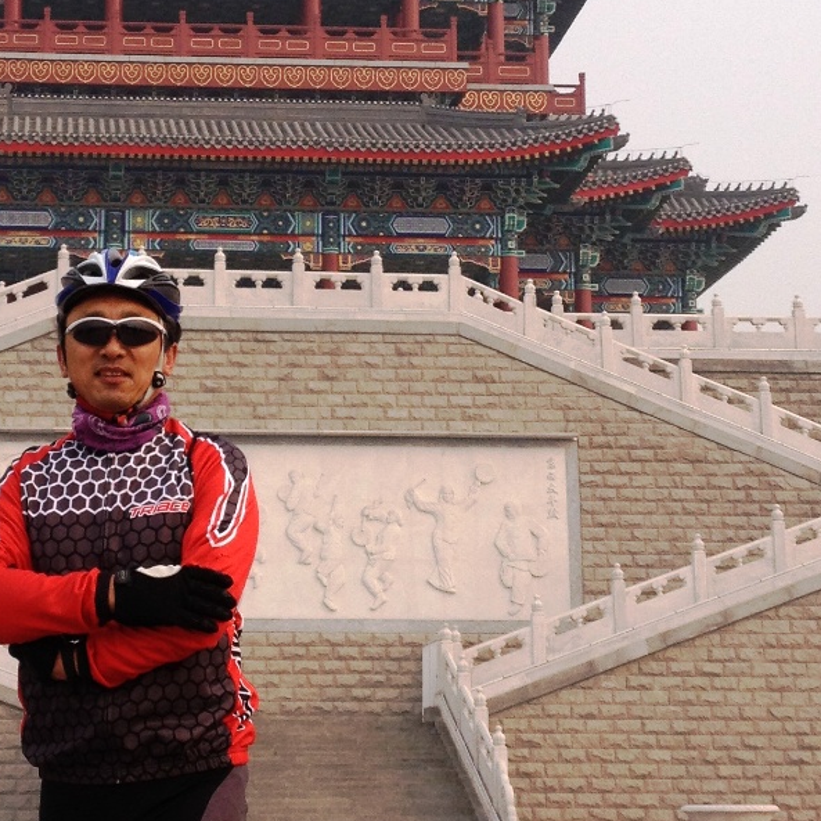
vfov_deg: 17.9
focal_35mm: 97
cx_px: 236
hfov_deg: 17.8
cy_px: 264
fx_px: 2603
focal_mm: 4.28
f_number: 2.4
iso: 64
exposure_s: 1/836
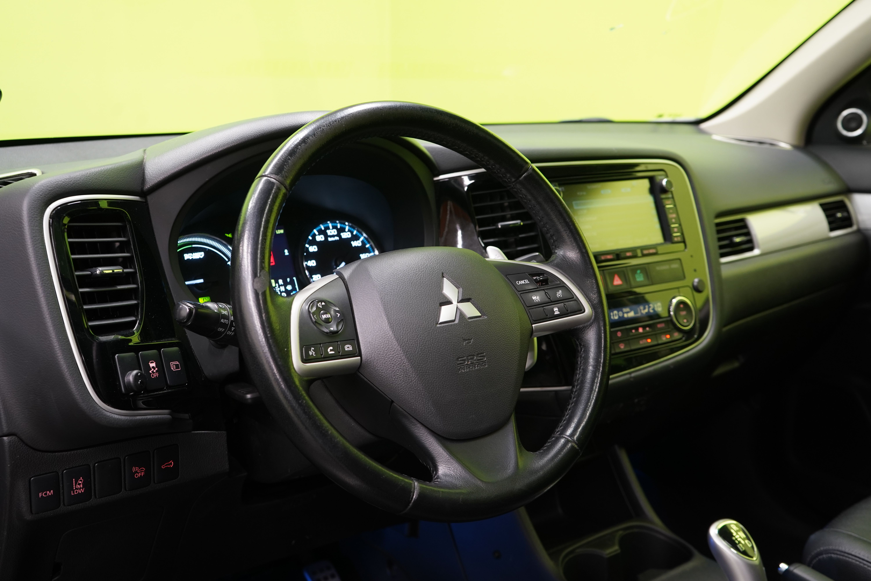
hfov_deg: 51.9
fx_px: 895
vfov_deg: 35.9
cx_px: 436
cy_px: 290
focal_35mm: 37
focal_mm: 37
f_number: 5.6
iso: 1250
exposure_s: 1/20
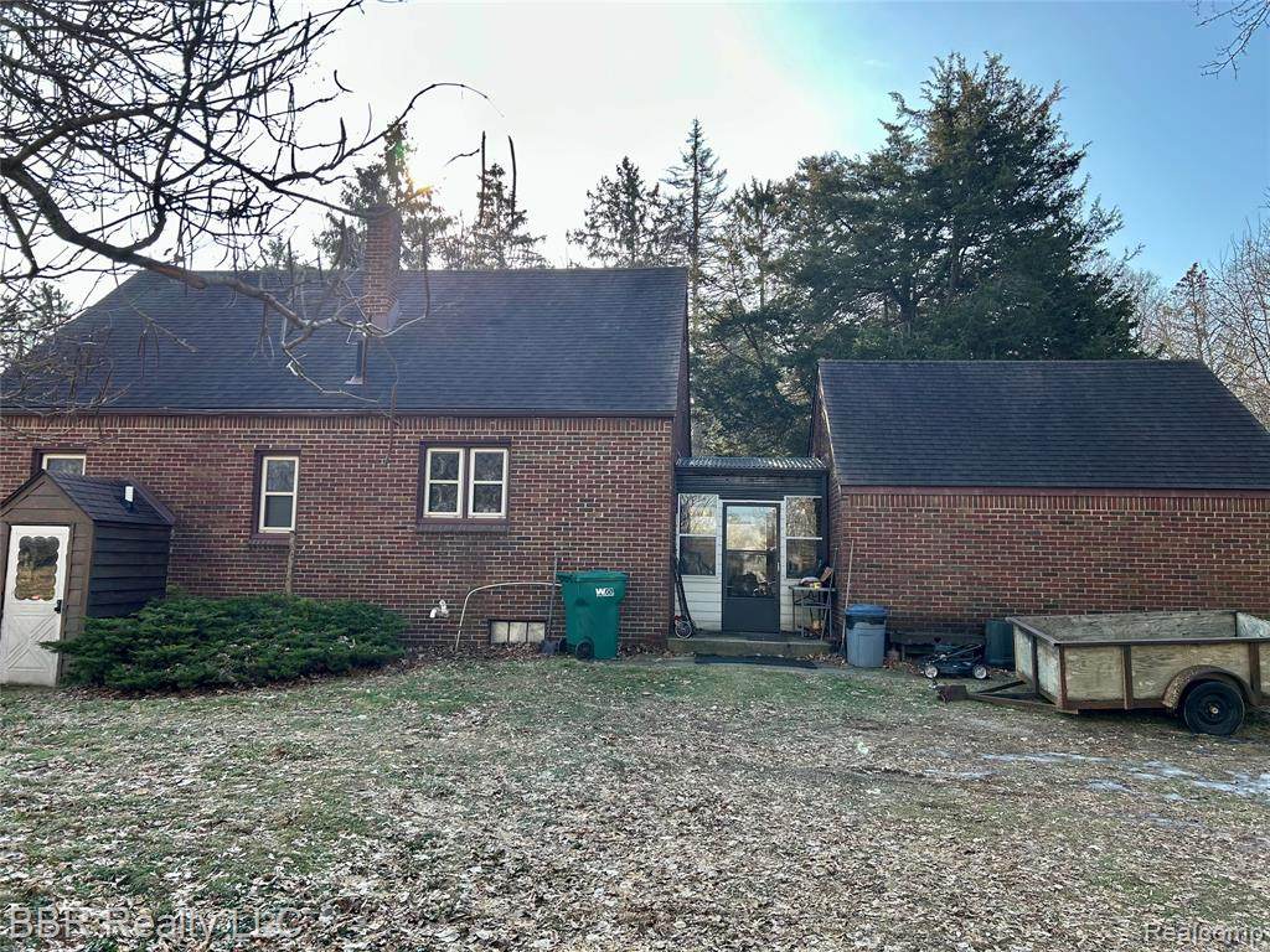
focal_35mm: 26
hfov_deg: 67.3
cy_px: 476
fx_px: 954
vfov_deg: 53.1
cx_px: 635
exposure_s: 1/797
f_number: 1.5
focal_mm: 5.7
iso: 50
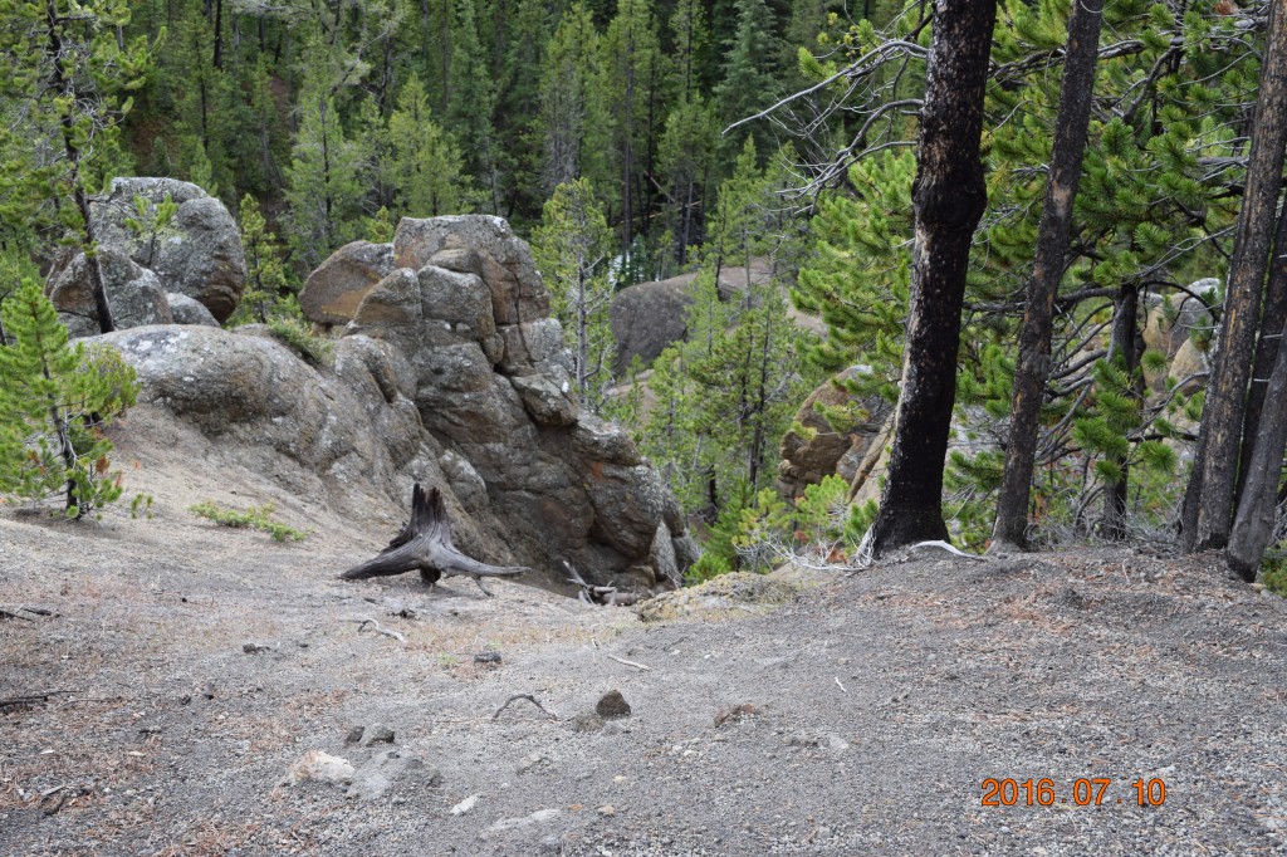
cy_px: 428
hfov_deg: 42.3
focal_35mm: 46
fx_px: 1662
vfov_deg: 28.9
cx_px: 644
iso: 400
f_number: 7.1
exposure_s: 1/200
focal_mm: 31
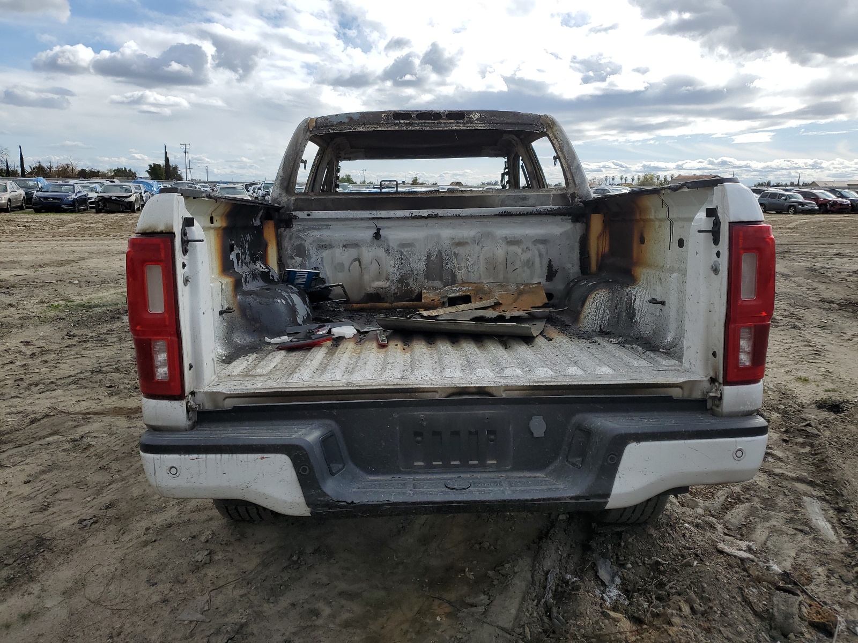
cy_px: 322
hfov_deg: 67.3
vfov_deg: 53.1
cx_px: 429
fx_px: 644
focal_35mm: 26
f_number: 1.5
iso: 50
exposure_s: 1/5000
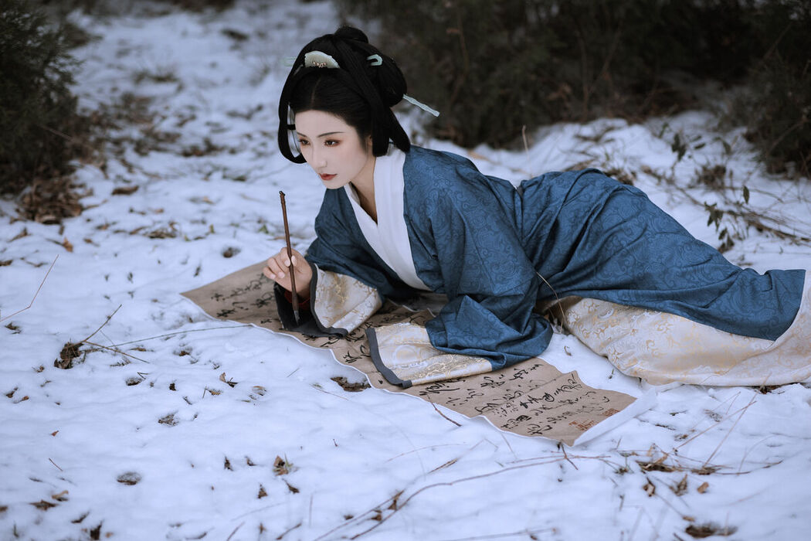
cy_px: 270
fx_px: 1915
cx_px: 406
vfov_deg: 16.1
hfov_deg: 23.9
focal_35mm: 85
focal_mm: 85
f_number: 2
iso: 100
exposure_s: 1/500
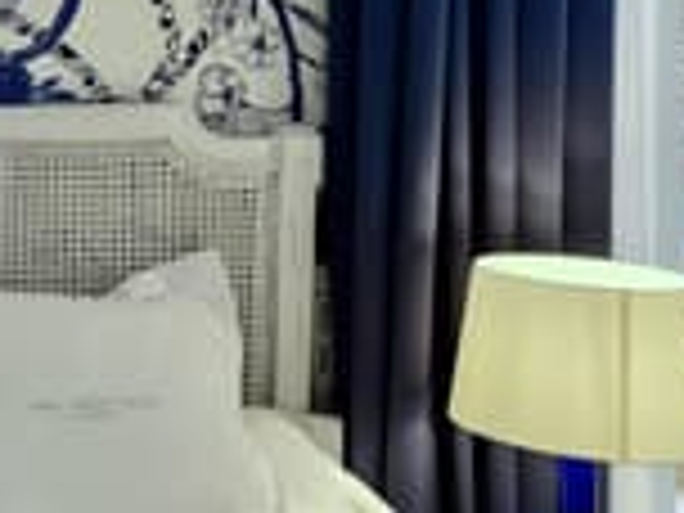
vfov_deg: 18.5
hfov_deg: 22.3
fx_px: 1561
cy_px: 104
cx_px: -189
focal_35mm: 79
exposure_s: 1/100
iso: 80
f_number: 1.8
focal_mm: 7
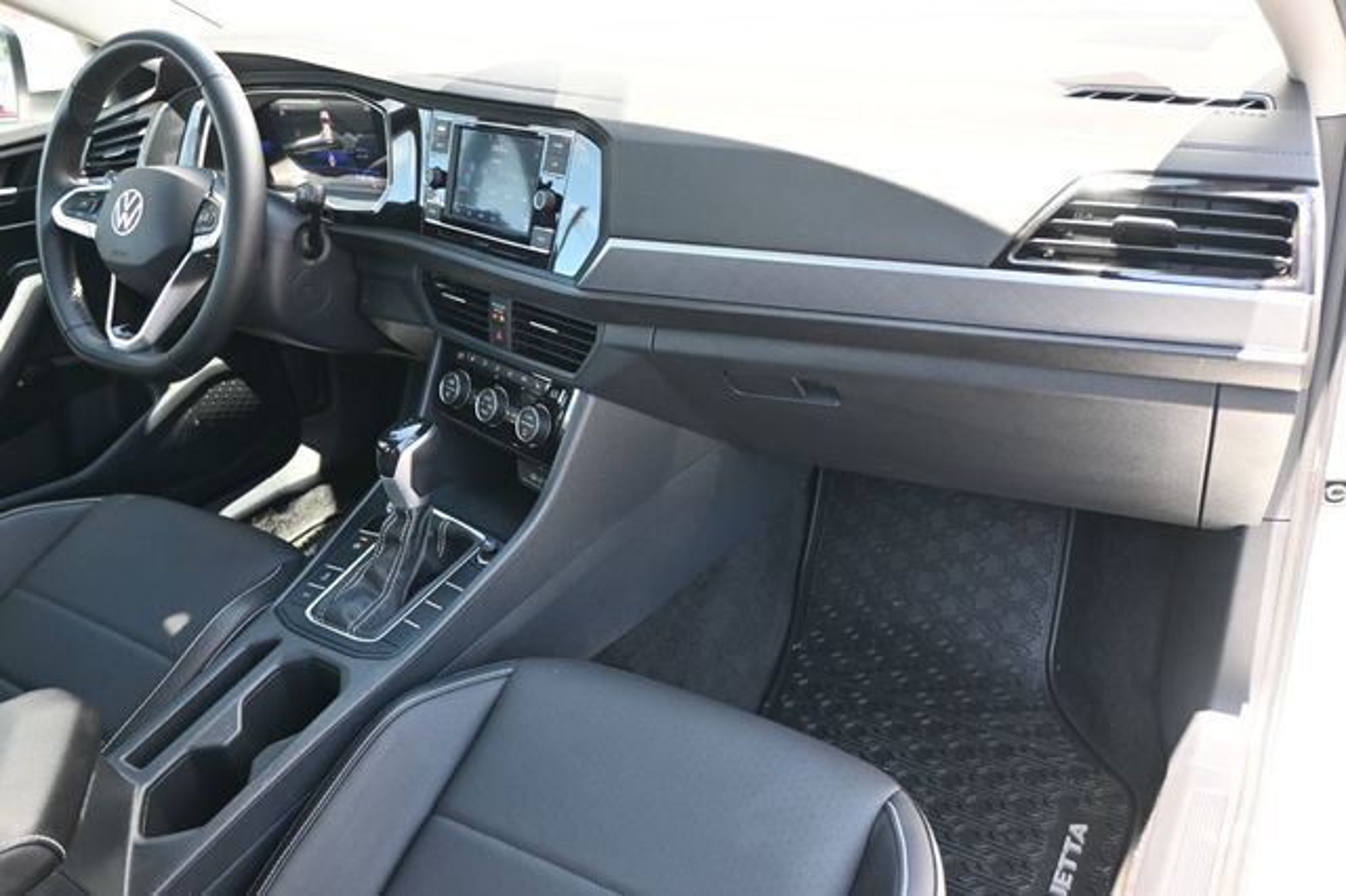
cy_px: 448
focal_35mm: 28
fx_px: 1037
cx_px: 673
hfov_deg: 66.0
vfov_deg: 46.7
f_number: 3.8
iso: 640
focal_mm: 18.5
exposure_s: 1/125
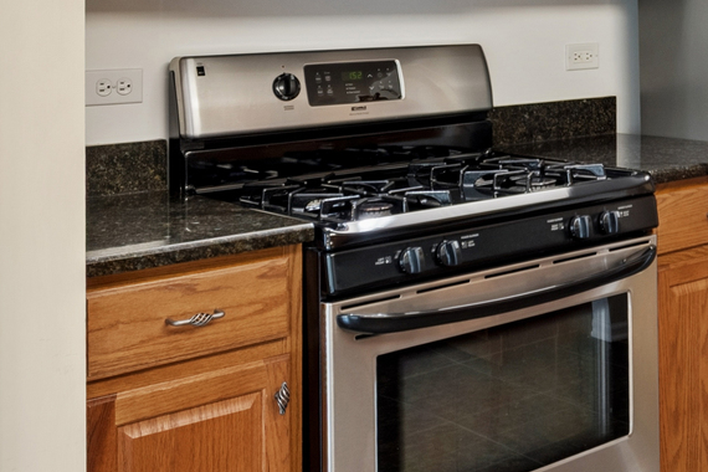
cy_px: 41
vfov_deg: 23.7
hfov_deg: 33.8
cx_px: 651
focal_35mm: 55
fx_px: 1090
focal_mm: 13
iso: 320
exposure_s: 1/20
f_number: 8
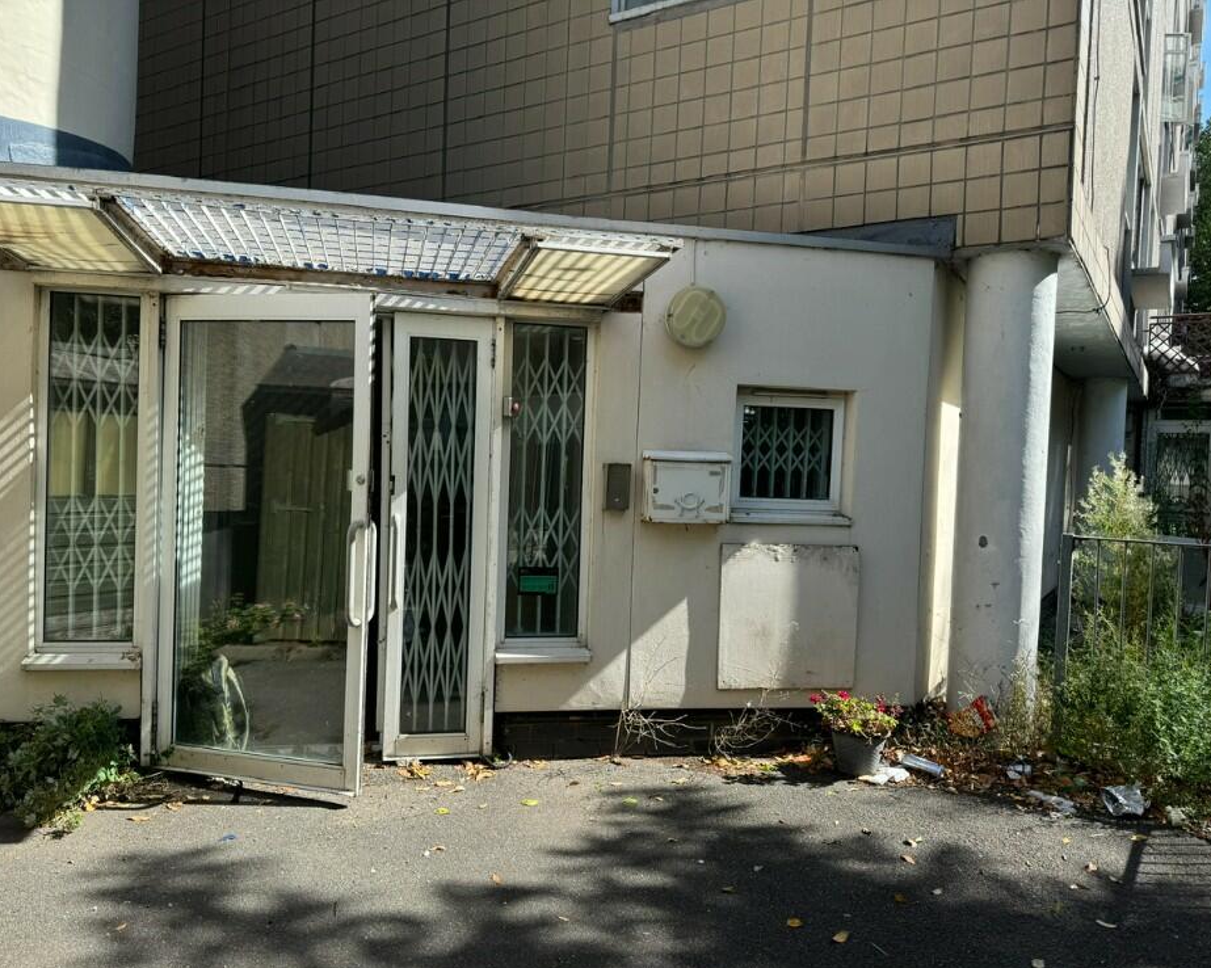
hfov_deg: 65.9
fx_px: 932
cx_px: 559
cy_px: 502
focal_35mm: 26
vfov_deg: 54.9
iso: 80
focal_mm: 6.76
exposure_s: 1/1524
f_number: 1.78
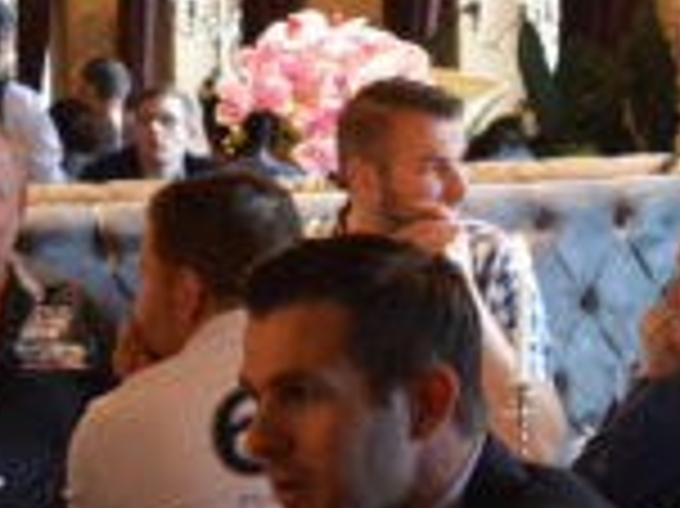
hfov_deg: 10.9
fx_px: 3514
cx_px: 813
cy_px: 146
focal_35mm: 179
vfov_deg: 8.3
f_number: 4.8
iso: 2000
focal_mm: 32
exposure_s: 1/15
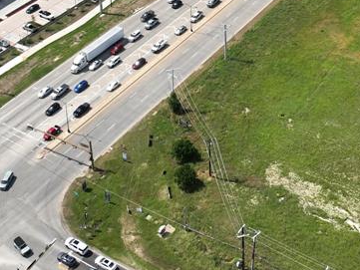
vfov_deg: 19.7
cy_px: -95
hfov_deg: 28.5
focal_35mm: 68
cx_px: 222
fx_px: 707
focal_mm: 12.29
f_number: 2.8
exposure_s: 1/1600
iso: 100
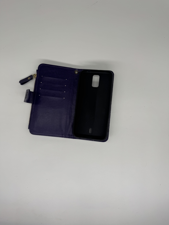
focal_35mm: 24
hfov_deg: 56.8
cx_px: 84
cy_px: 112
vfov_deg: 71.6
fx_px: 156
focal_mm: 6.76
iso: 80
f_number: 1.78
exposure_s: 1/1869
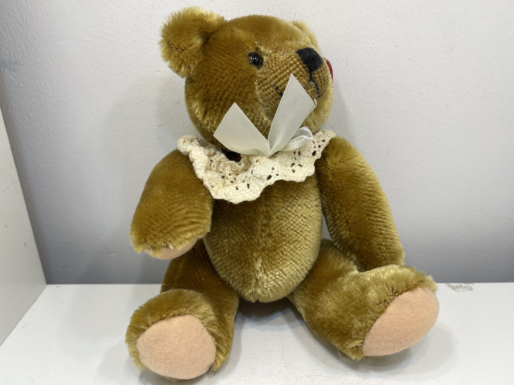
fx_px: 386
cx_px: 252
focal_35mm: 26
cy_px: 185
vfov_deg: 53.1
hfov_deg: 67.3
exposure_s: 1/163
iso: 32
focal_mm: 5.1
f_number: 1.6
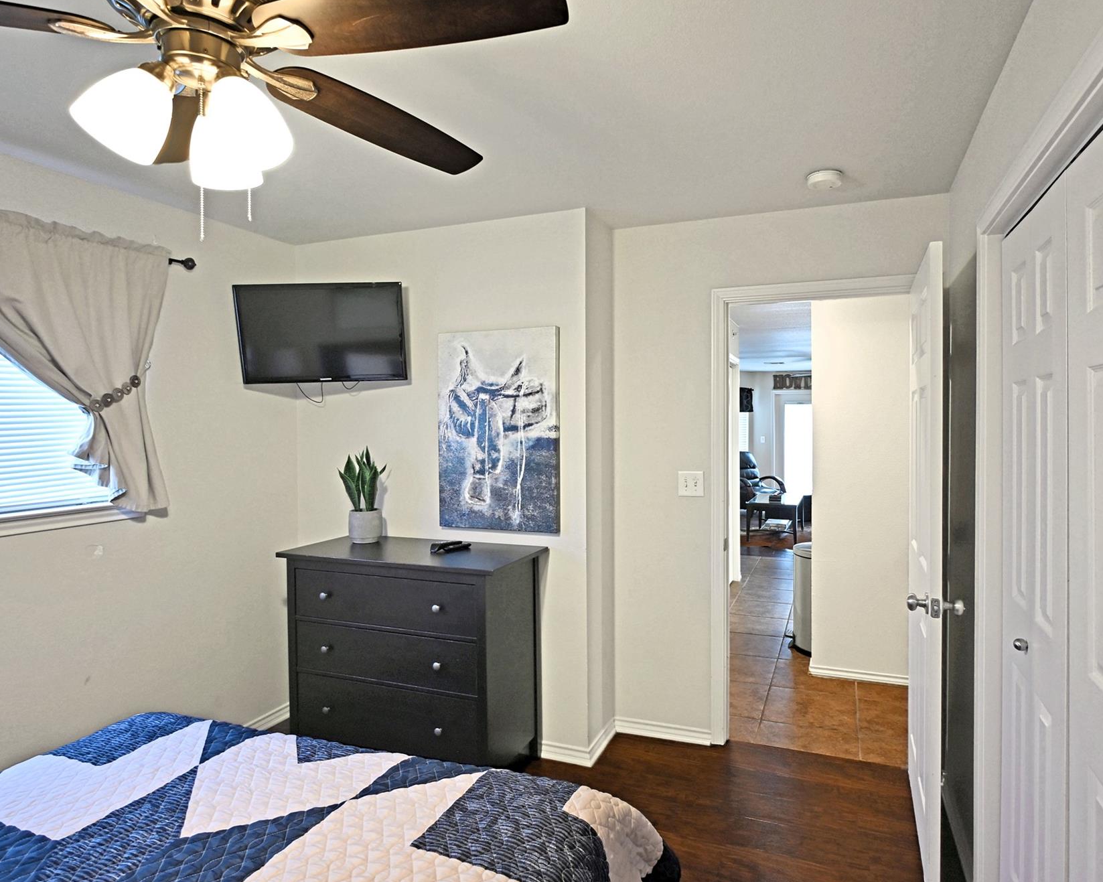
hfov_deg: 77.5
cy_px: 429
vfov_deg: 65.5
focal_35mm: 21
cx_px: 589
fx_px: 685
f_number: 3.5
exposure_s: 1/20
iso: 250
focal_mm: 12
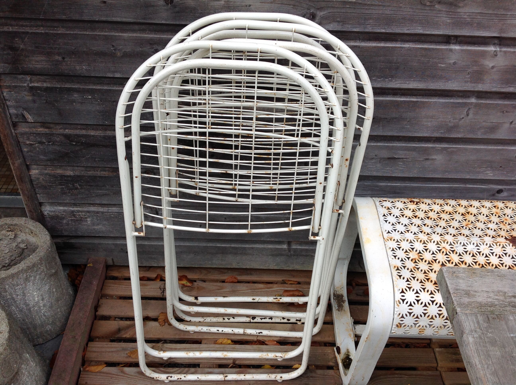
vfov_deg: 40.6
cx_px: 258
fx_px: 521
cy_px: 192
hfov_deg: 52.7
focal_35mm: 35
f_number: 2.4
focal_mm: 4.28
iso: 50
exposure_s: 1/120
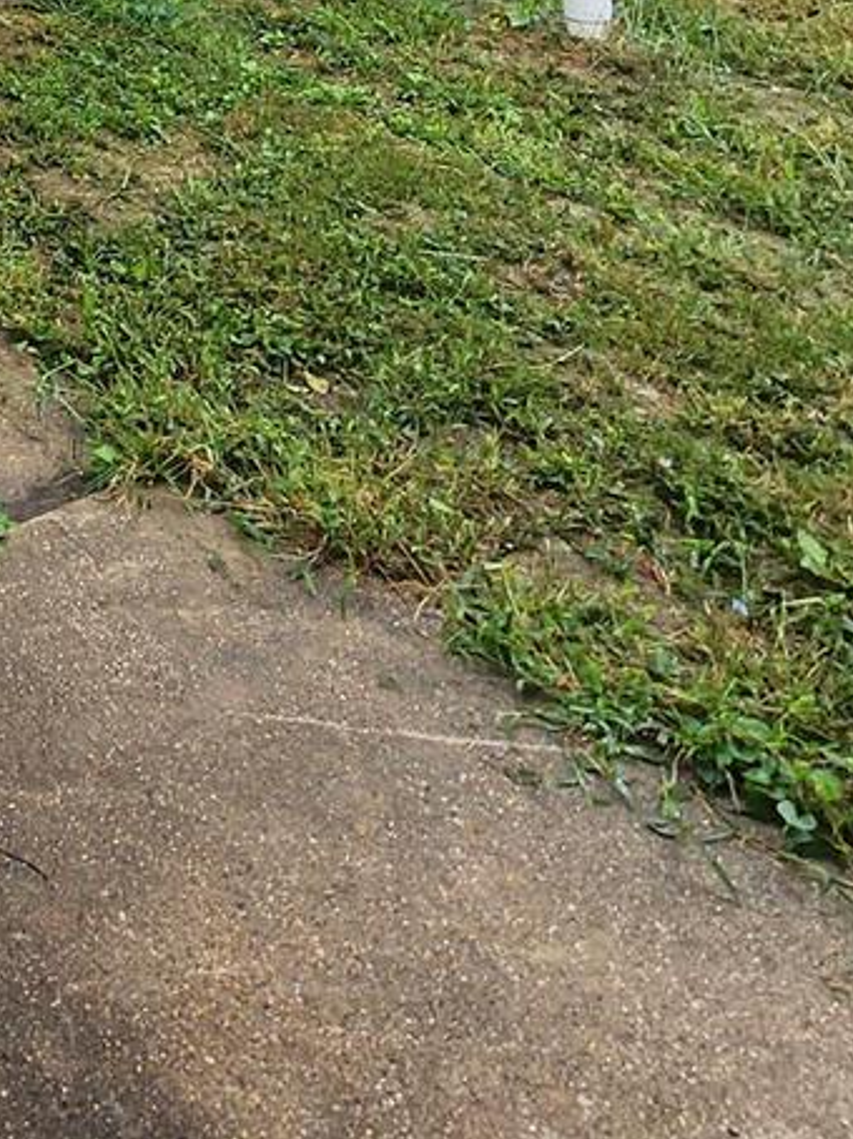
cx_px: -499
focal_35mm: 44
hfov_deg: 24.0
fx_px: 1447
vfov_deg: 28.7
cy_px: -544
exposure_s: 1/327
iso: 50
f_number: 2.2
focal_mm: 2.2
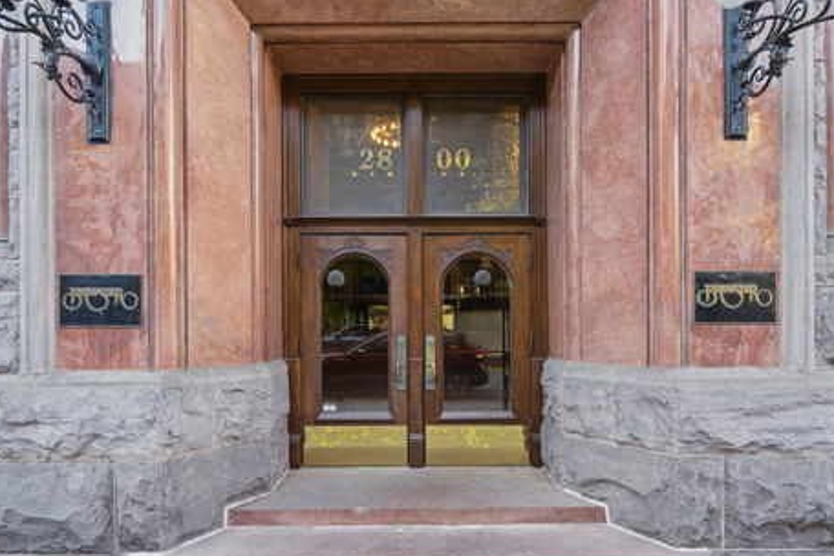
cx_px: 417
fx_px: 475
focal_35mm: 21
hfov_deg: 82.5
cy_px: 287
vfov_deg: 60.6
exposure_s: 1/25
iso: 400
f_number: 8
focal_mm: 19.5
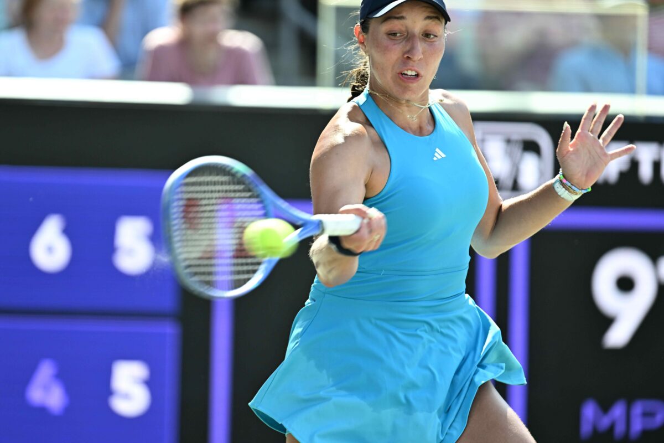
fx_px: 7377
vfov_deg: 3.4
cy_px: 222
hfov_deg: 5.2
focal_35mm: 400
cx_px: 332
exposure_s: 1/1000
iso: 800
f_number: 4.5
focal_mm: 400
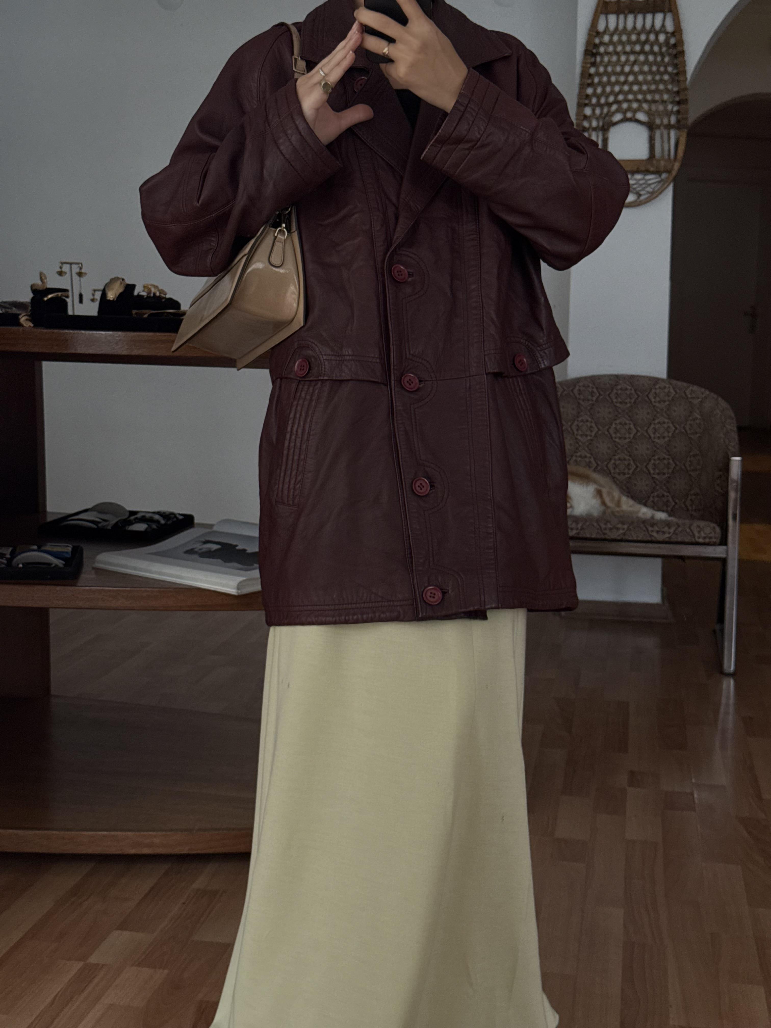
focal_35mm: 48
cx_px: 386
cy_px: 514
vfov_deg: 39.7
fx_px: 1425
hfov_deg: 30.3
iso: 320
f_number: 1.78
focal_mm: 6.76
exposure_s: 1/40
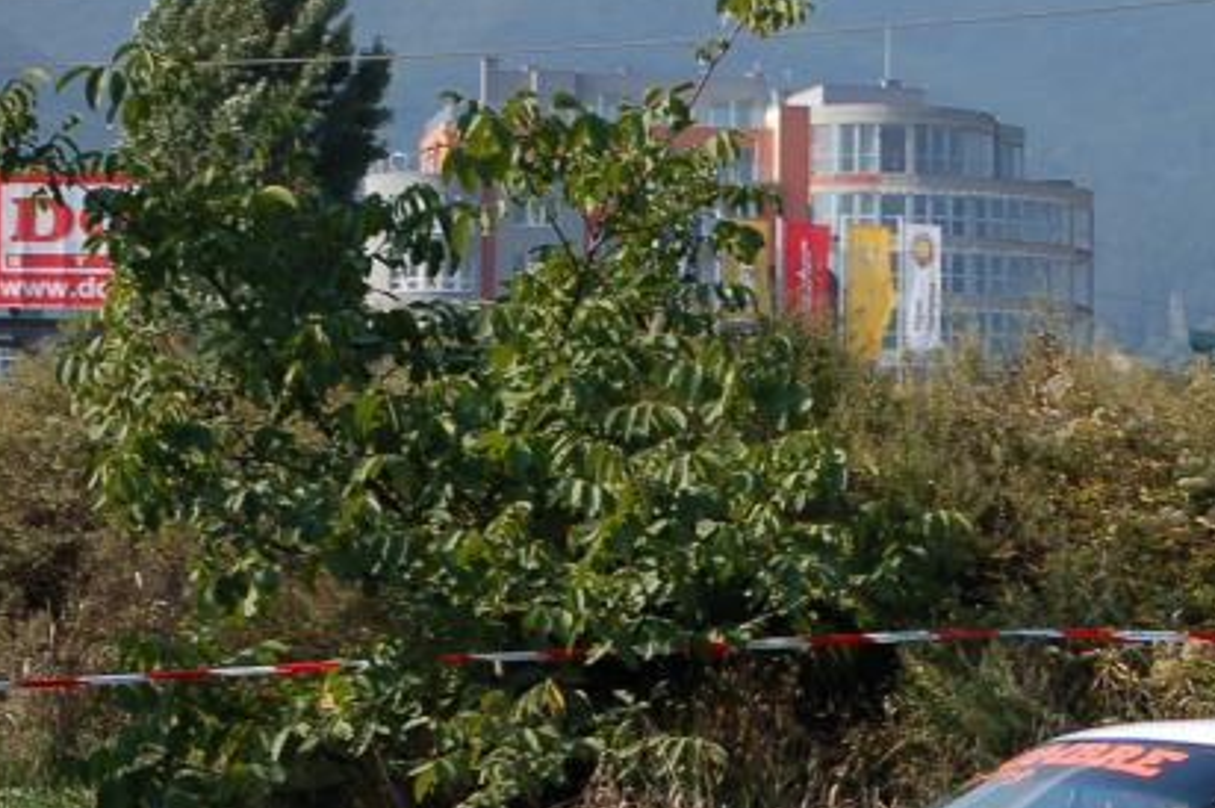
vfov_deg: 6.6
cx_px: 1047
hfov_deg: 10.0
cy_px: 916
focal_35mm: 205
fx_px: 6921
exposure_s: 1/1250
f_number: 4.5
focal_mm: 55
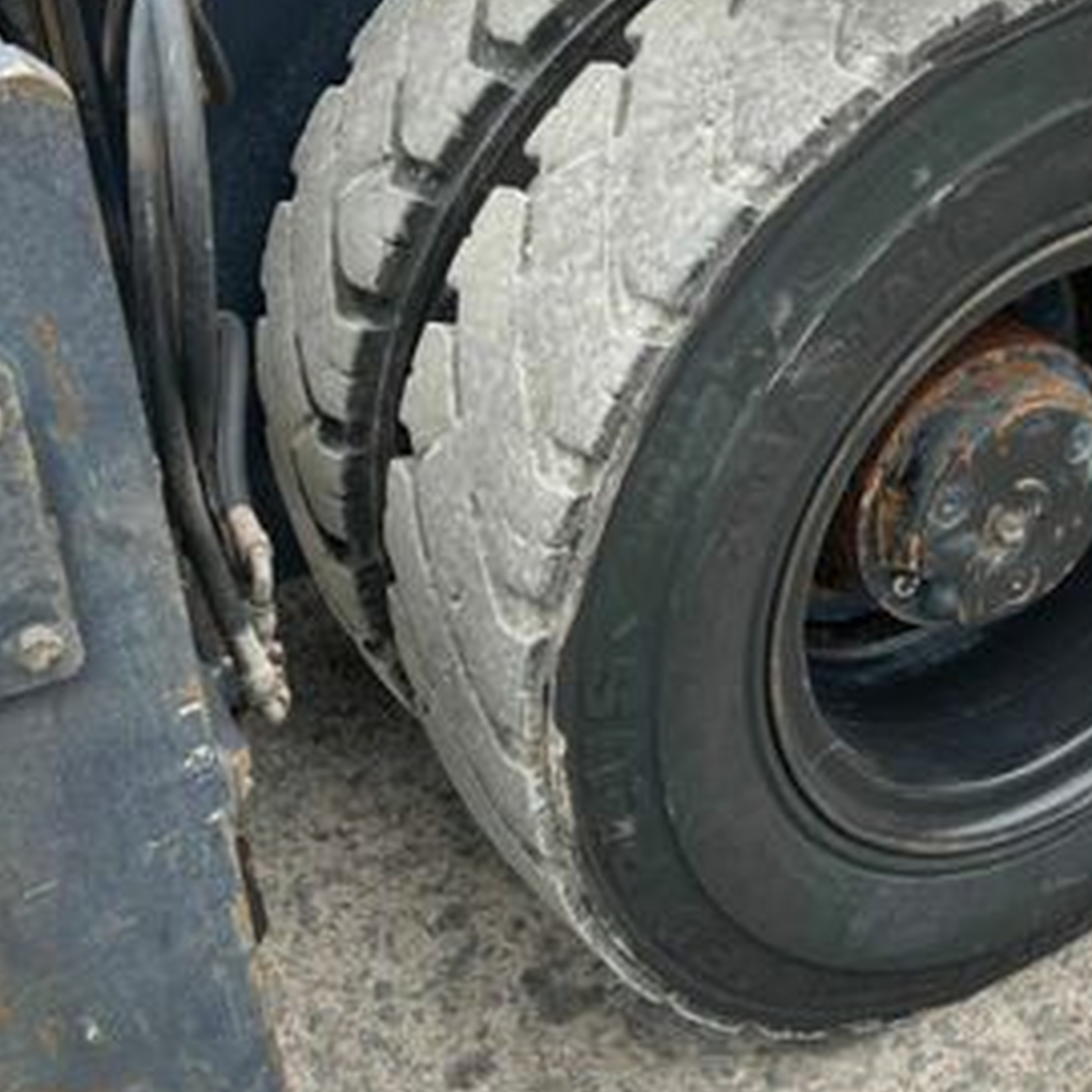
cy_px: 431
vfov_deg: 35.9
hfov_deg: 35.6
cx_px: 749
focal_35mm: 47
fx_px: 1677
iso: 80
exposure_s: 1/462
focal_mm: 6.86
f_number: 1.78
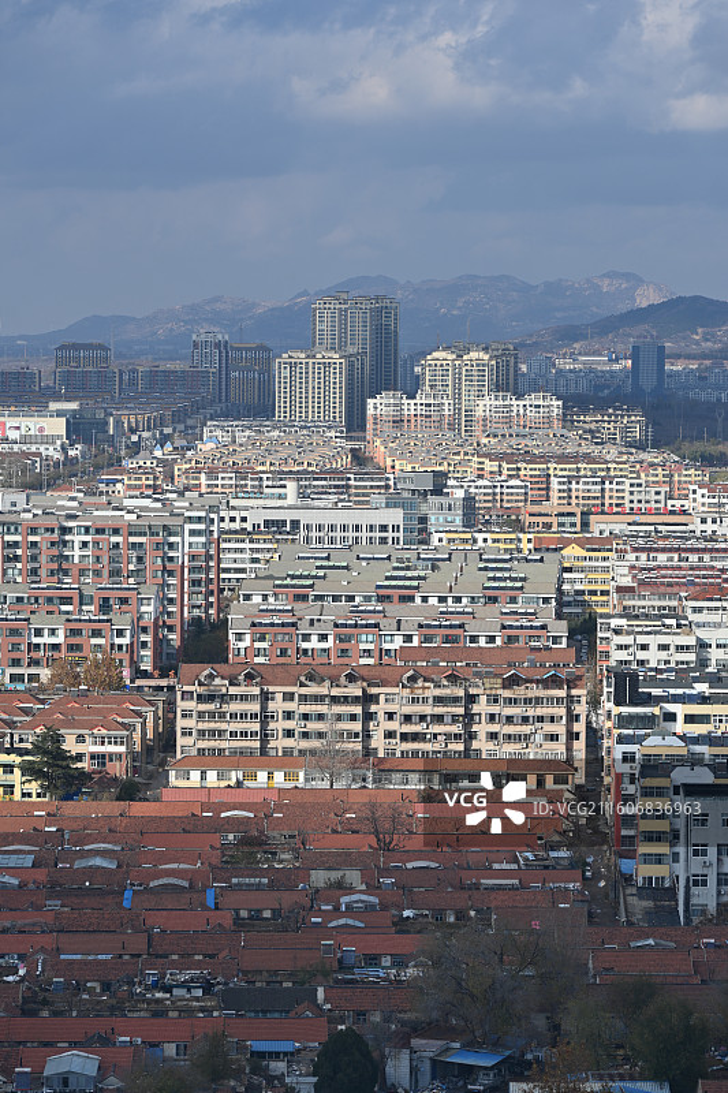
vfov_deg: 17.1
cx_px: 364
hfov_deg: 11.4
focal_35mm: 120
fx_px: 3641
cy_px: 546
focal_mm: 120
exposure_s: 1/250
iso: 72
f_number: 8
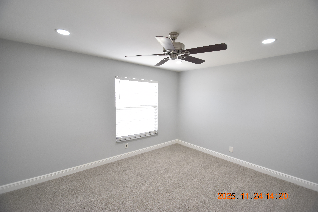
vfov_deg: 77.3
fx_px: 132
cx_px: 159
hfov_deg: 100.4
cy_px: 106
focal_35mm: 15
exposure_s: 1/45
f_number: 3.5
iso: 800
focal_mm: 10
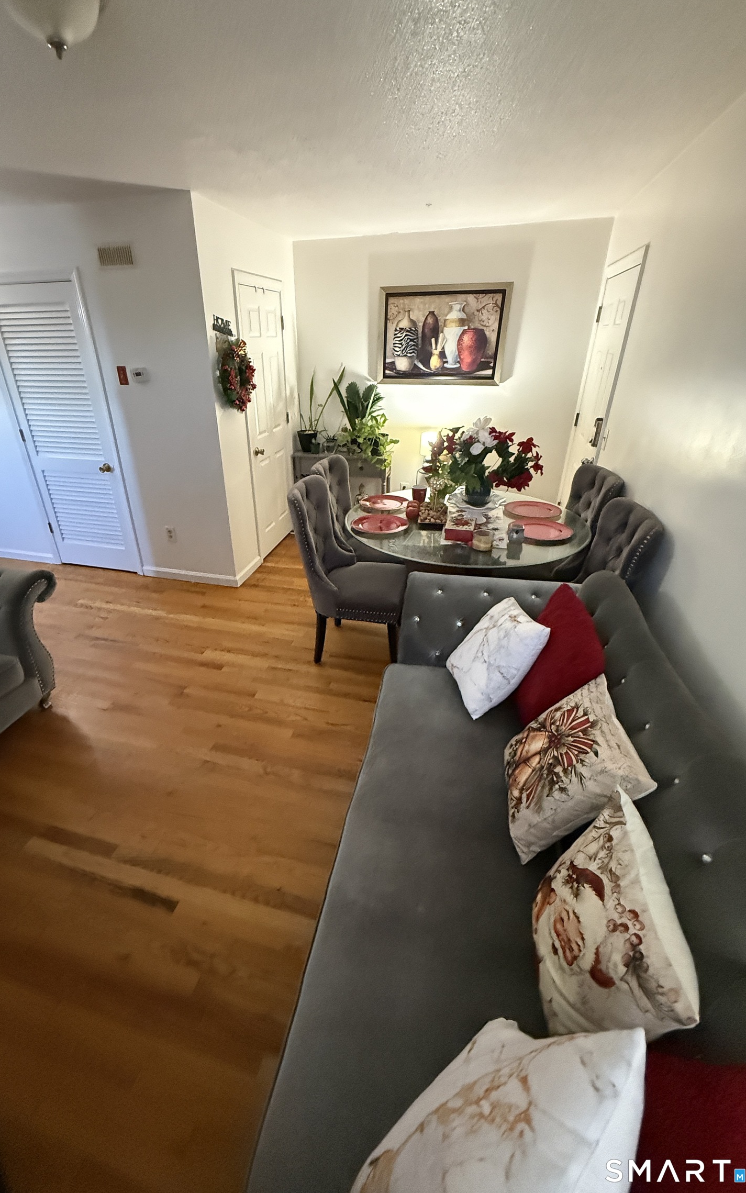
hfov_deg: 74.6
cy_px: 591
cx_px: 336
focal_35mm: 15
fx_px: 488
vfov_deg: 101.5
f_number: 2.2
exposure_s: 1/60
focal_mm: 2.22
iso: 1250
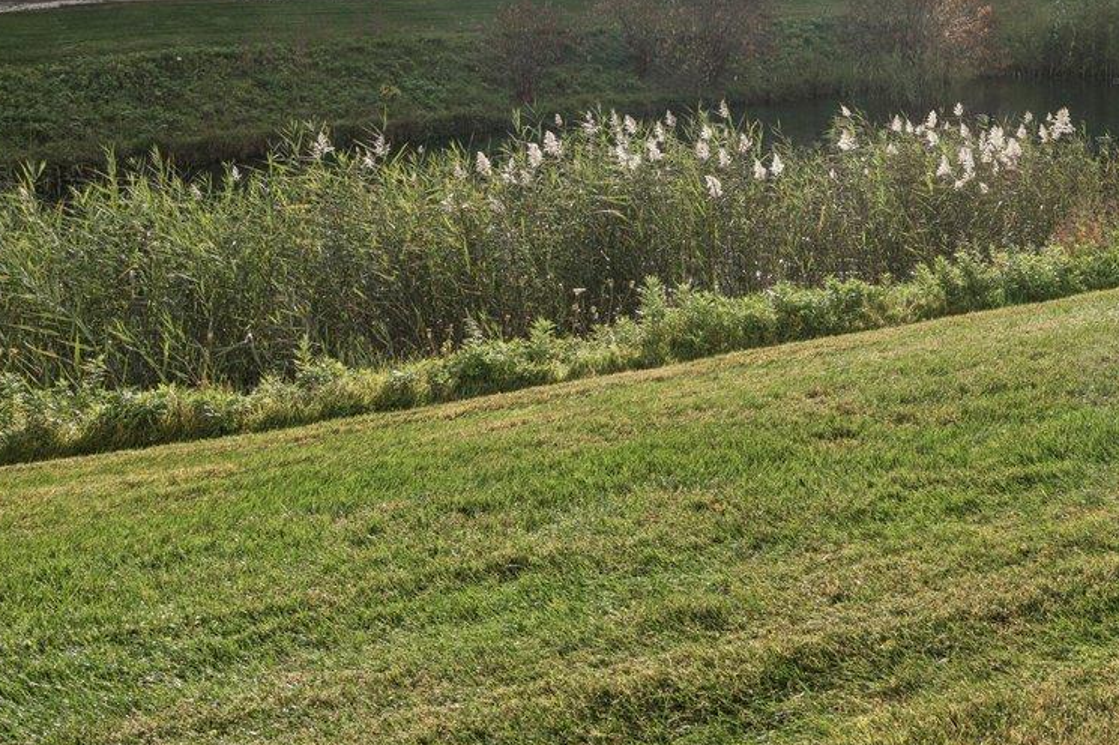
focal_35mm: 44
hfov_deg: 42.3
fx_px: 1367
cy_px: -17
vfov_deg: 28.4
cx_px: 916
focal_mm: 16
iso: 125
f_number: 8
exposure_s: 1/400
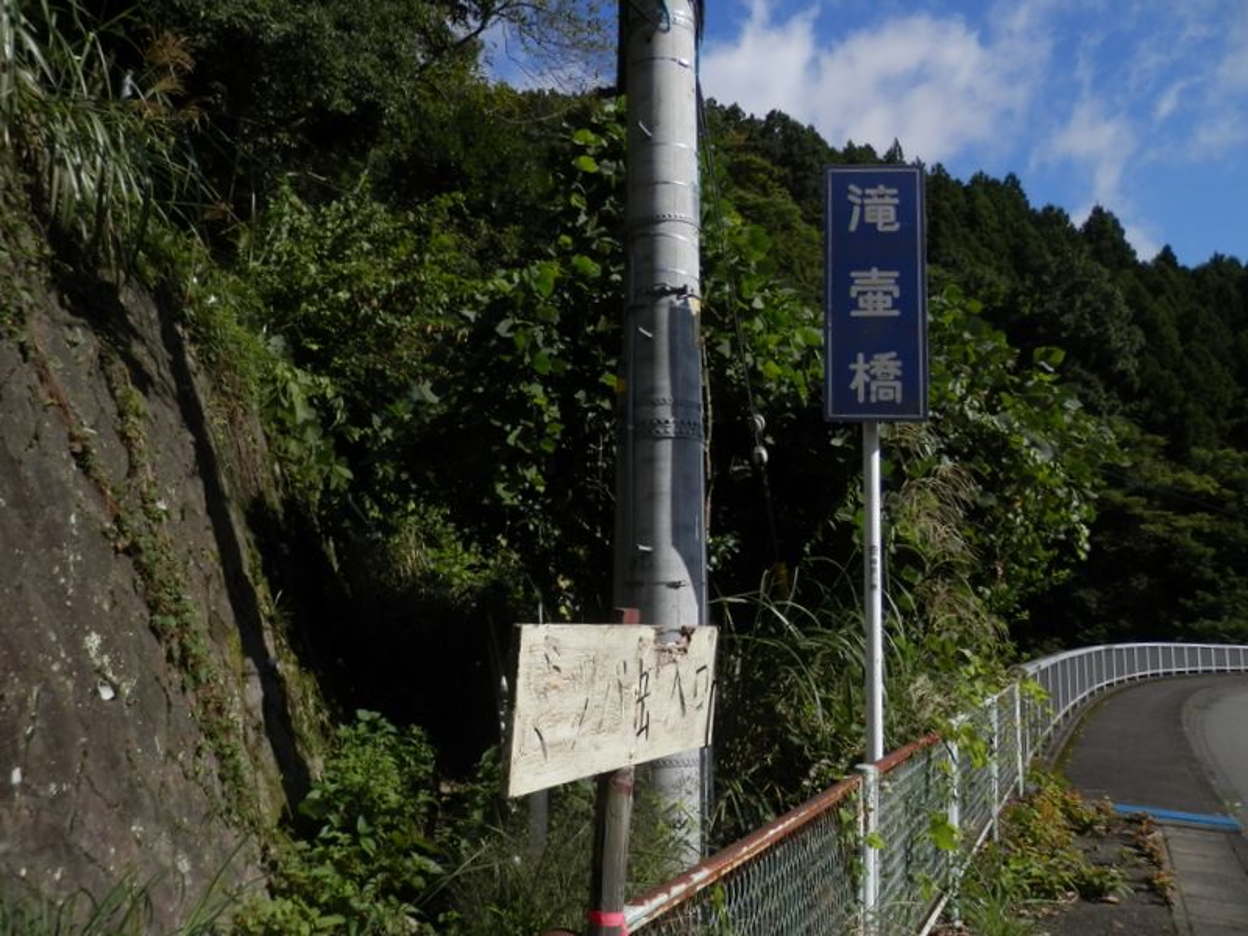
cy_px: 468
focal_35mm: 25
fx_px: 901
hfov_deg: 69.4
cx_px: 624
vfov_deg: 54.9
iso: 80
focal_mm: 4.5
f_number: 8.7
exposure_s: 1/200
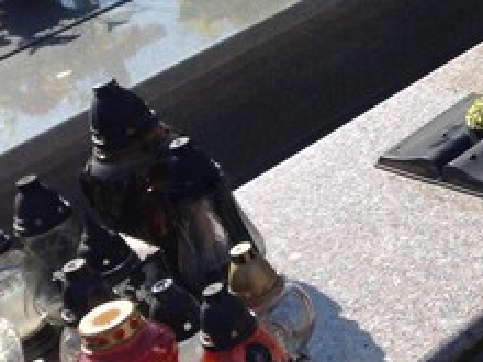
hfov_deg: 18.4
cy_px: -18
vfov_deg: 15.1
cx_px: 698
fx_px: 1339
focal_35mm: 96
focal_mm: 4.12
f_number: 2.4
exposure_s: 1/1290
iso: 50
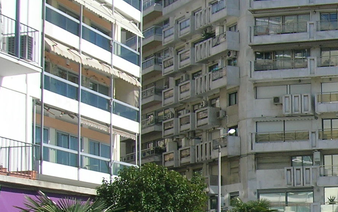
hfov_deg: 20.5
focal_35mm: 93
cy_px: 240
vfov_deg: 13.7
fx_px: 857
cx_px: 430
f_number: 4.9
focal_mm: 5.7
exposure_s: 1/370
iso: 50
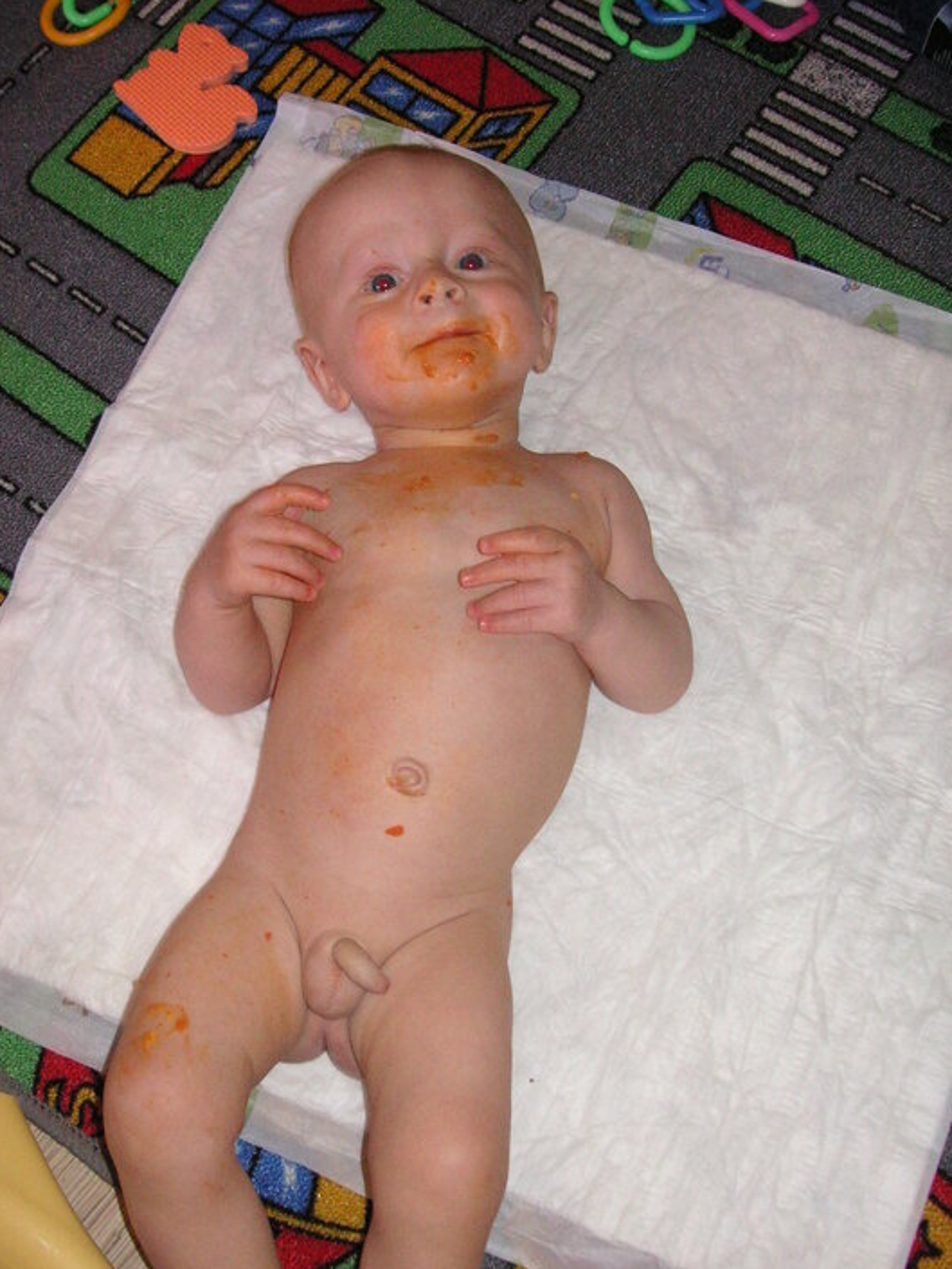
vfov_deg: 44.8
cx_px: 434
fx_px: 1540
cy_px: 652
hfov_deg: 34.3
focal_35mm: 42
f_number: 2.8
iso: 160
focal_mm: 6.1
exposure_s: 1/45
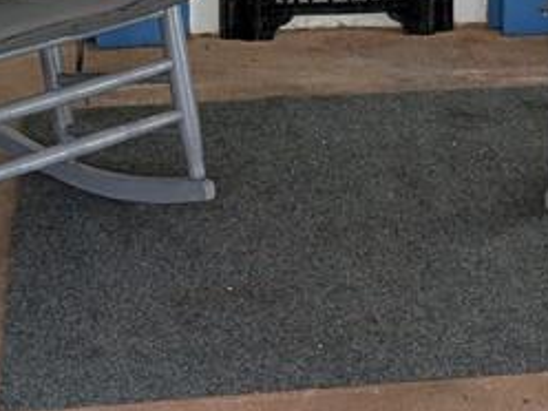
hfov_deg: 19.8
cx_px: 308
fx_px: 1567
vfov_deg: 13.8
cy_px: -243
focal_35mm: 99
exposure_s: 1/30.5
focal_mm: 6.9
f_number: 1.68
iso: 89
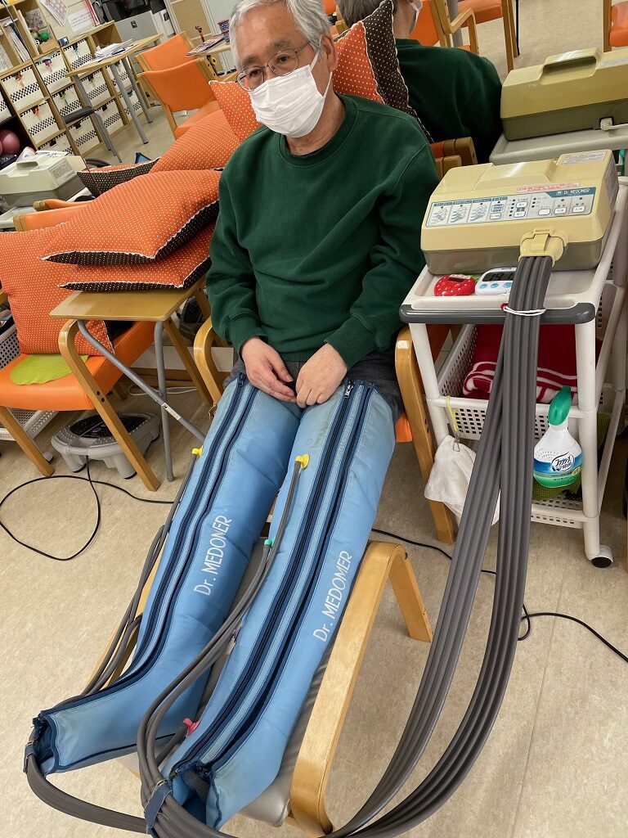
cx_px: 314
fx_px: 629
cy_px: 419
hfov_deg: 53.1
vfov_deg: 67.3
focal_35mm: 26
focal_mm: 4.2
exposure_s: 1/100
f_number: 1.6
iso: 64
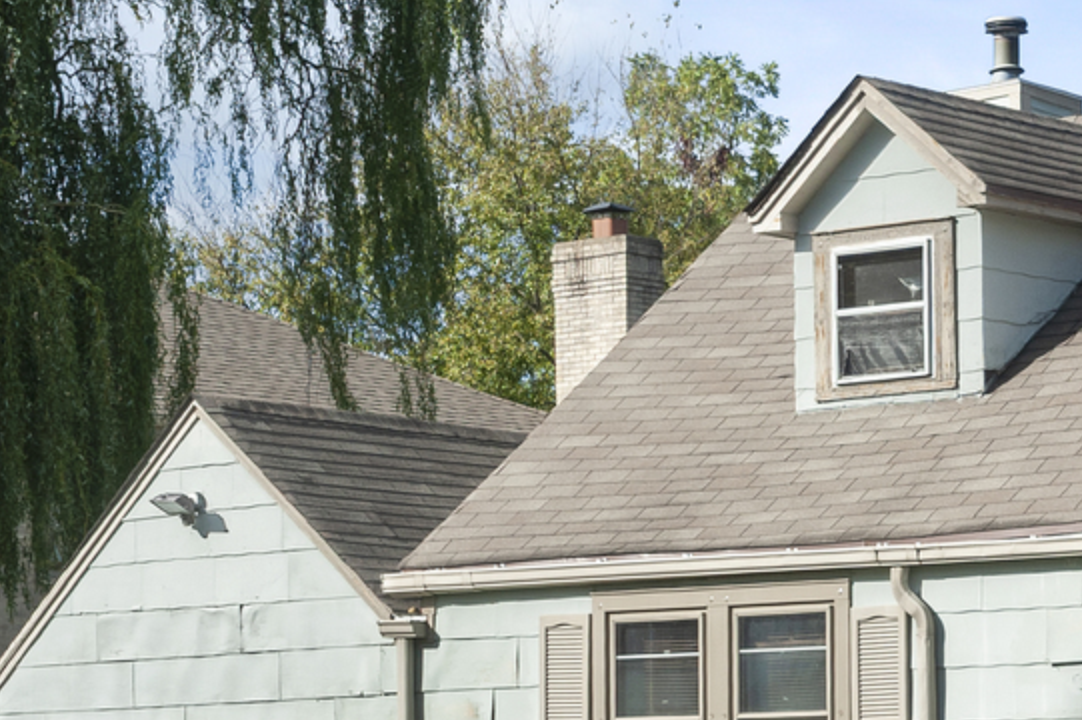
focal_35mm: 138
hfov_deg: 14.4
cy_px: 438
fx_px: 4145
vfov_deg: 9.9
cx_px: 1303
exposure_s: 1/1000
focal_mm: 46
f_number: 8
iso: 400
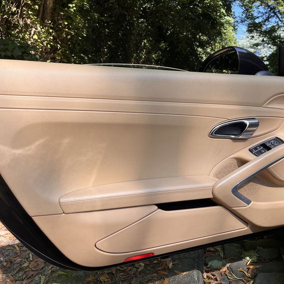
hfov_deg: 52.3
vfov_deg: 52.5
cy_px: 143
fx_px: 288
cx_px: 164
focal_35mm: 31
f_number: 1.6
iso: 50
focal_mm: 5.1
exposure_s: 1/369
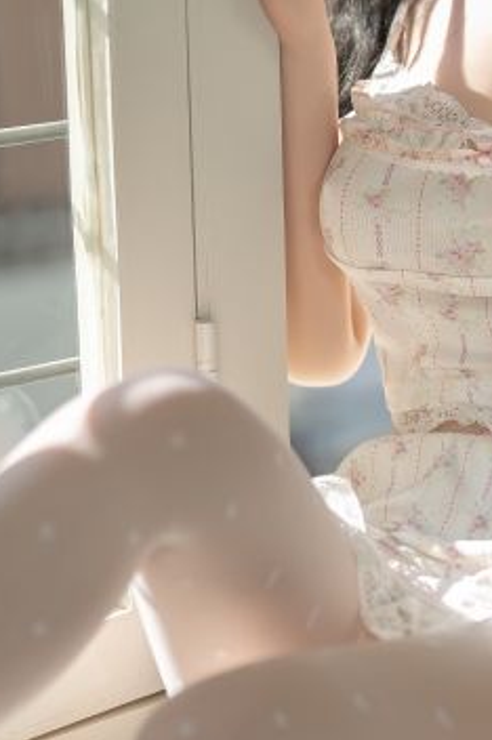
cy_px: 357
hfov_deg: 10.6
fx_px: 2629
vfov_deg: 16.0
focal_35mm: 128
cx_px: 450
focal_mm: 50
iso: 100
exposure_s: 1/3200
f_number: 1.2
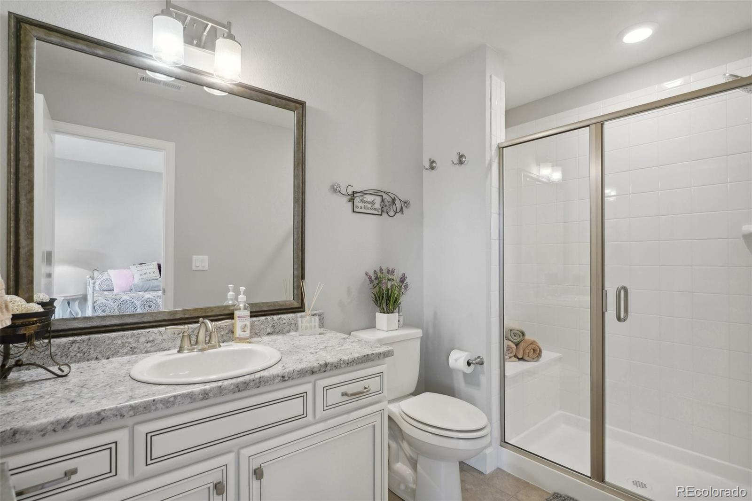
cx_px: 376
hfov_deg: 95.0
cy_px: 250
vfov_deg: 72.0
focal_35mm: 16
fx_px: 345
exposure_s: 1/10
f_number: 8
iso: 400
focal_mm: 11
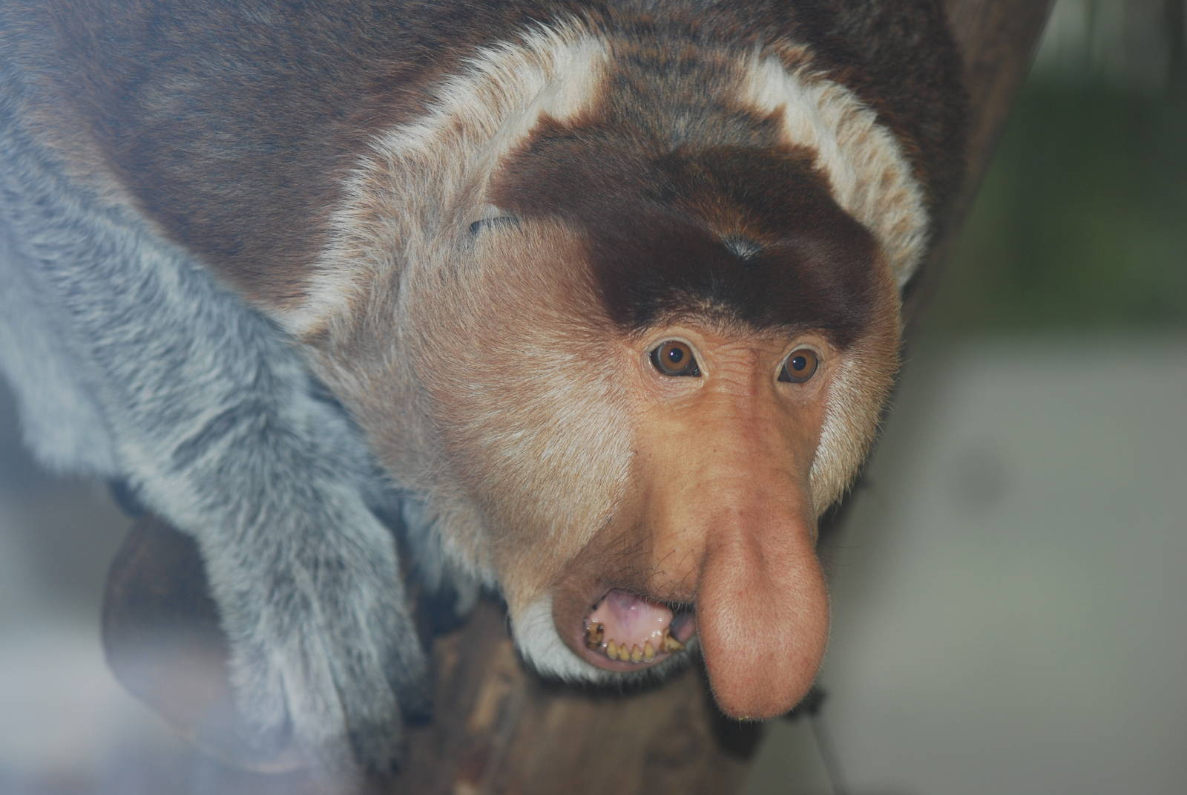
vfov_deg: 6.8
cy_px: 398
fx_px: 6685
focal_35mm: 202
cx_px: 594
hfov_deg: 10.1
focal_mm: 135
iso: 200
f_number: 4.5
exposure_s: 1/60
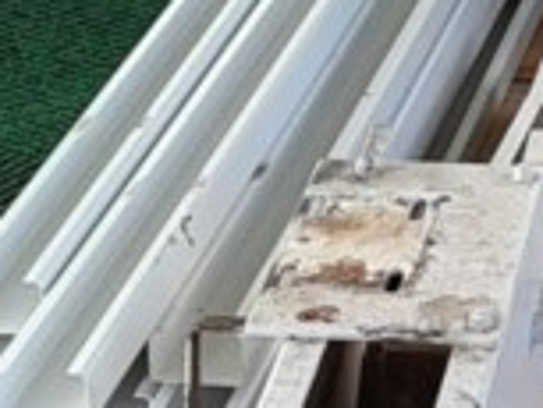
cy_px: 25
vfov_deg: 8.2
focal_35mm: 181
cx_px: 589
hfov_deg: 10.8
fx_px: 2841
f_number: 1.9
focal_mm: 2.91
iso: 40
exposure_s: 1/112
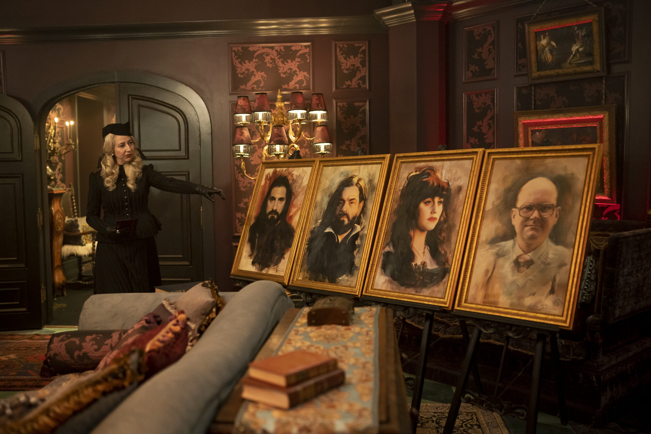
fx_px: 633
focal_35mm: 35
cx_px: 326
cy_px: 217
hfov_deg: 54.4
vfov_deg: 37.9
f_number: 1.8
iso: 2500
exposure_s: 1/125
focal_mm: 35
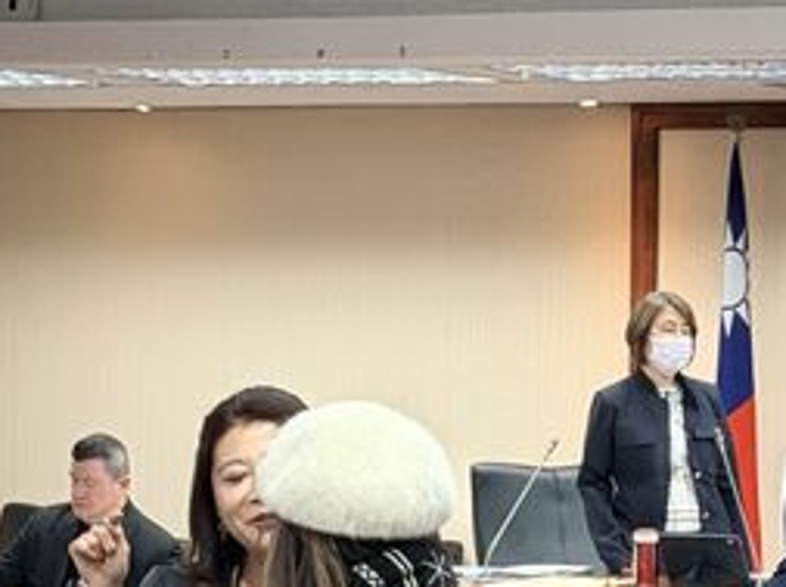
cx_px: 752
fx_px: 2585
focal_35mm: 114
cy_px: 643
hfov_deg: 17.0
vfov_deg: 12.7
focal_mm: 6.76
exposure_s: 1/120
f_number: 1.78
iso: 160
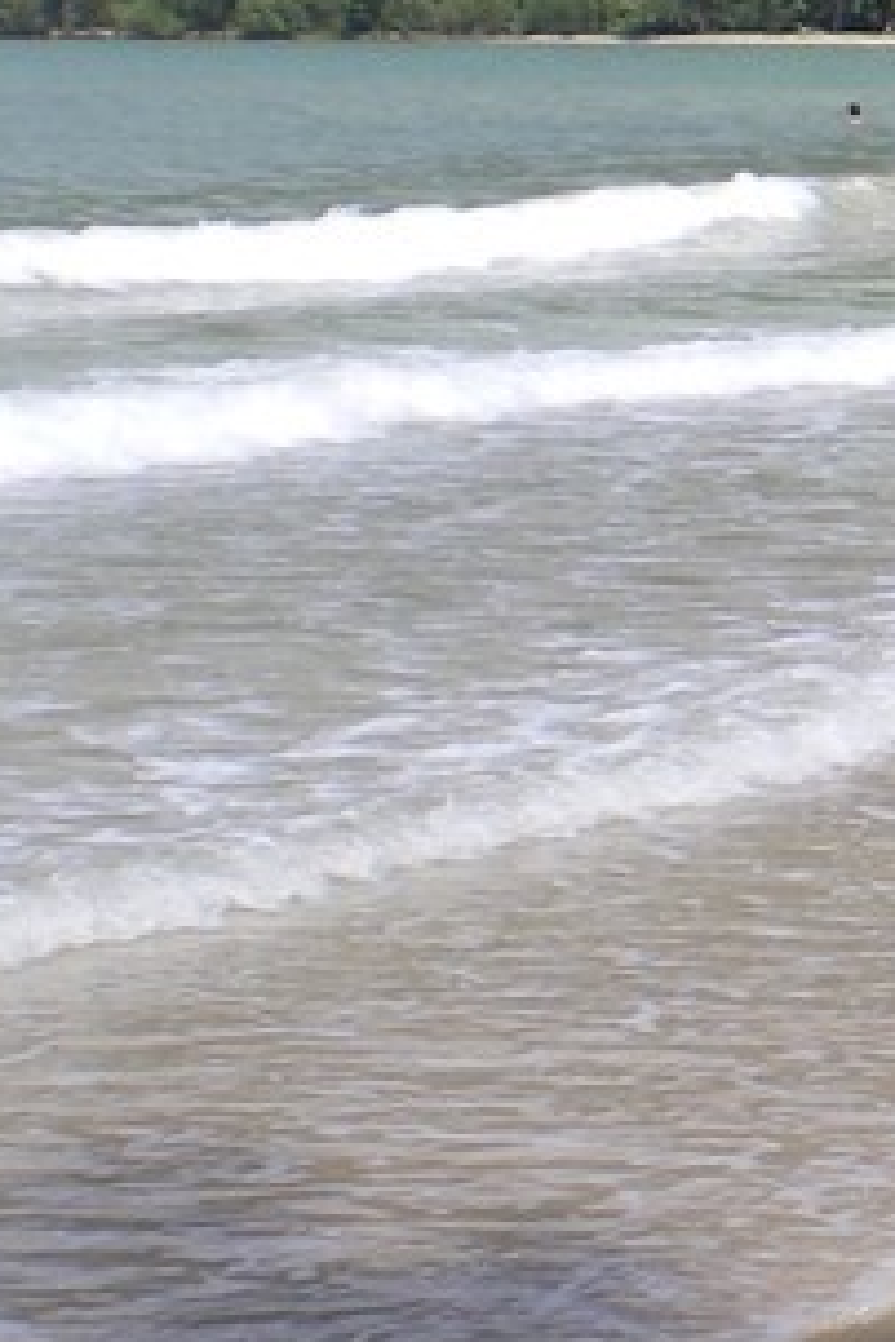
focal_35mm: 141
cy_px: -159
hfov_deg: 8.7
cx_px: 2308
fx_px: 5258
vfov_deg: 14.2
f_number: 4.6
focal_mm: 6.3
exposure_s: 1/250
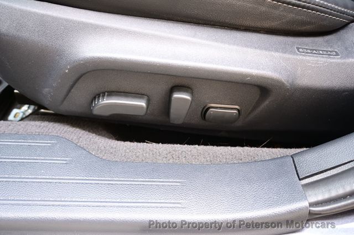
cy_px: 118
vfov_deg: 44.6
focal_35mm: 29
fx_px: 287
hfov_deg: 63.2
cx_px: 177
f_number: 3.8
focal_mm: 19.5
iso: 220
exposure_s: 1/30
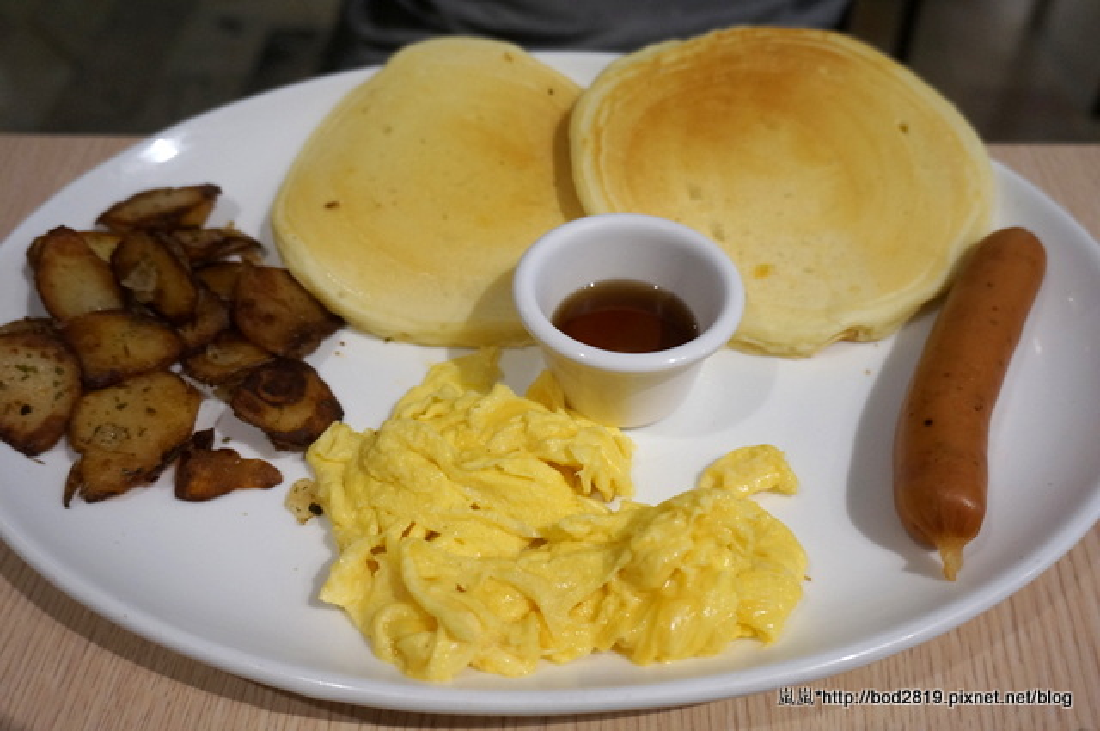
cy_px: 366
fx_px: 961
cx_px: 550
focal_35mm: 32
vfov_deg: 41.6
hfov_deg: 59.6
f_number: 4
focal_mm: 21
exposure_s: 1/60
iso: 800
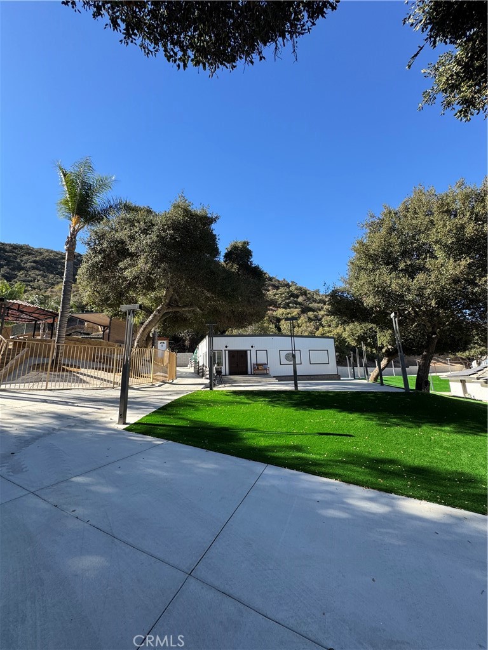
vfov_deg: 102.1
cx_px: 244
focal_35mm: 14
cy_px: 325
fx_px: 263
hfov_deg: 85.7
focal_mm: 2.22
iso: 40
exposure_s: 1/631
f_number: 2.2
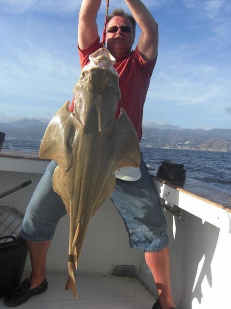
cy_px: 154
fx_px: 338
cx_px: 116
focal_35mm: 38
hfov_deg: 37.7
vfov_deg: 49.0
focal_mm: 7.9
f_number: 4
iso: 80
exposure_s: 1/640
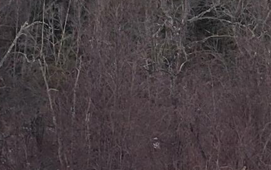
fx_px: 1411
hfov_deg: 11.0
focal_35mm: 191
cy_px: 110
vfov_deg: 6.9
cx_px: 138
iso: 100
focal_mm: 5.4
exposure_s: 1/120
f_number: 1.8
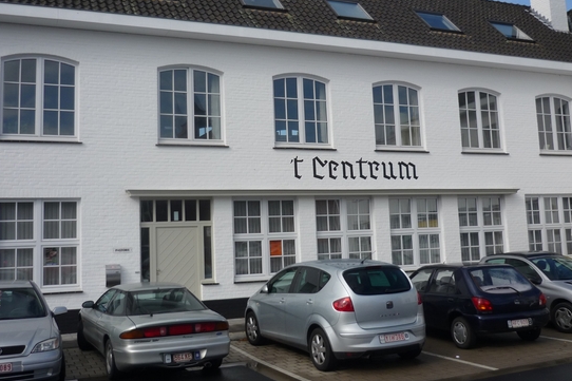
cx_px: 278
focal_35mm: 38
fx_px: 604
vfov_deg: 34.9
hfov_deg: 50.7
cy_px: 148
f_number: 8
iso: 100
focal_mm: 5.5
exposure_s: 1/200
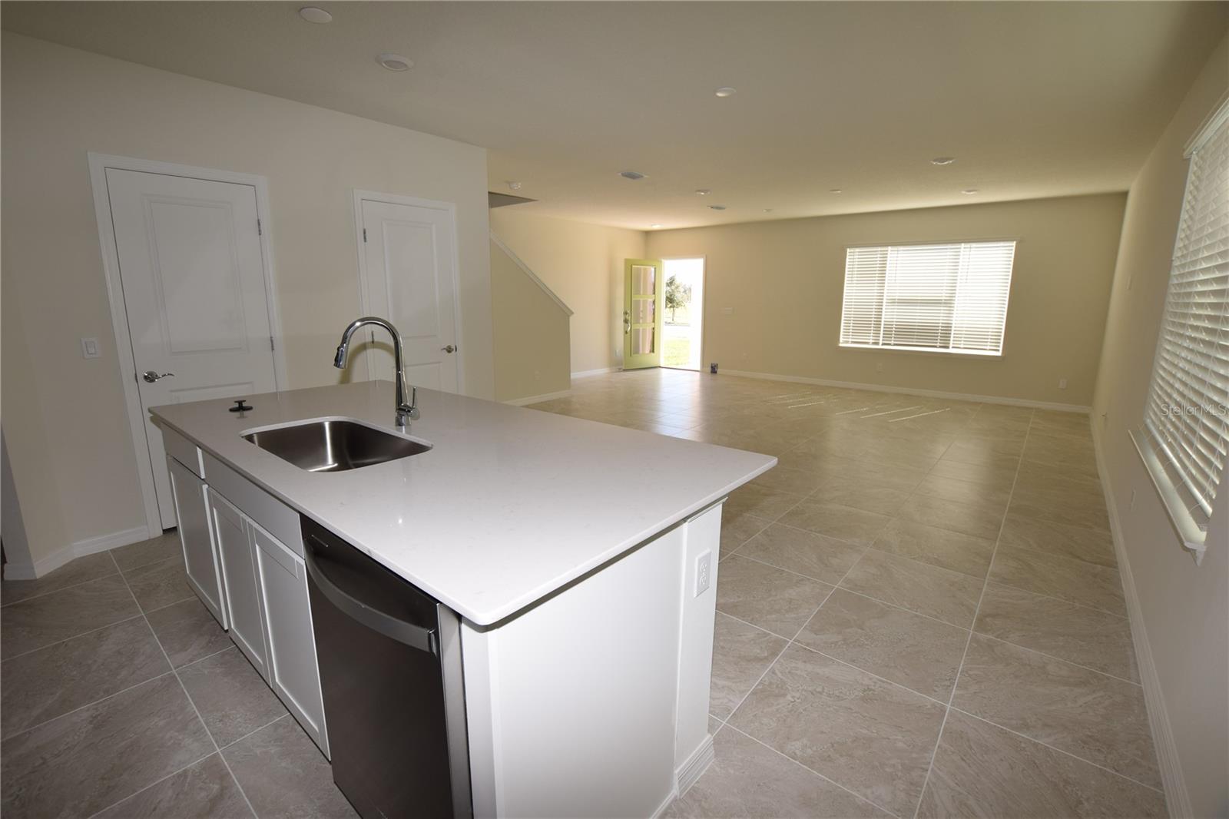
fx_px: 512
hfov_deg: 100.4
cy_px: 410
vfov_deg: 77.3
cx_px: 614
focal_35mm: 15
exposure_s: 1/125
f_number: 5.6
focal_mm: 10
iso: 250
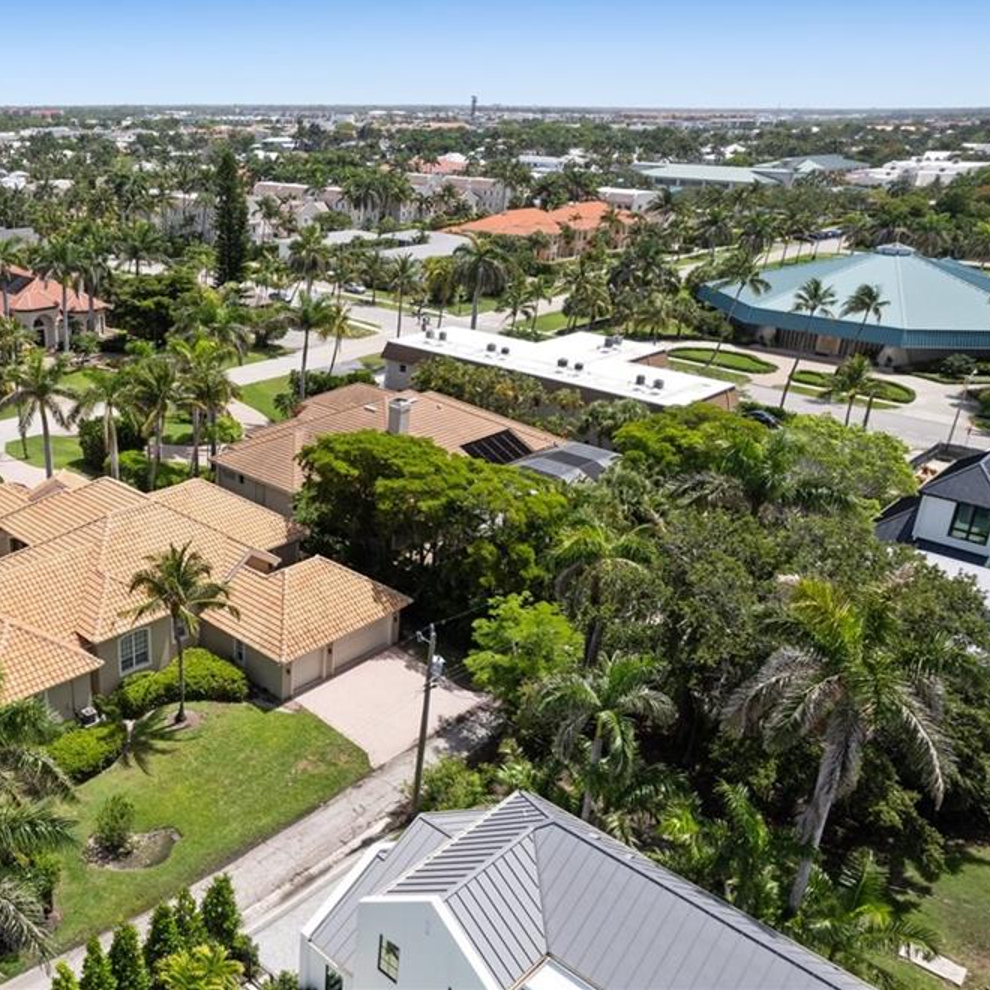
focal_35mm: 29
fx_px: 938
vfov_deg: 55.6
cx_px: 231
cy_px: 481
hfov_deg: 52.8
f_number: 2.8
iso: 100
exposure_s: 1/2000
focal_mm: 8.38
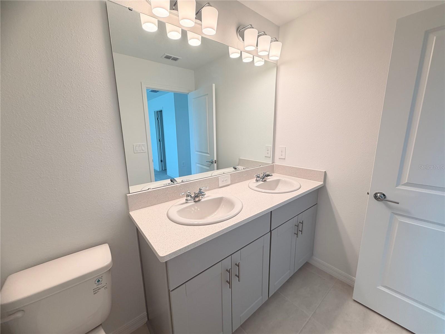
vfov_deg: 85.7
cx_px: 222
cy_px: 167
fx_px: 180
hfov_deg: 102.1
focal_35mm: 14
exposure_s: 1/120
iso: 125
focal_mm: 2.22
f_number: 2.2
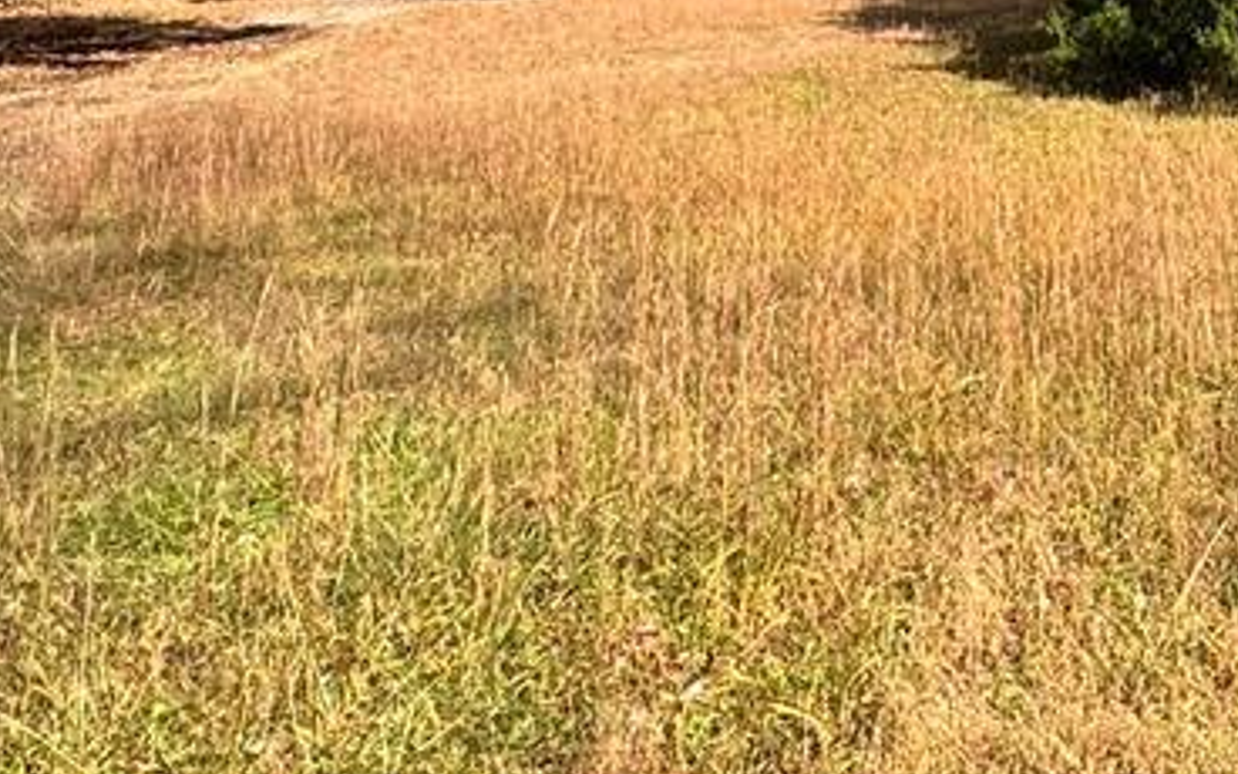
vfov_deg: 19.9
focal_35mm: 58
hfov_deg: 31.1
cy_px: -320
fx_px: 1957
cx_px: 1369
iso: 50
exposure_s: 1/1236
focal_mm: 2.22
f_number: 2.2
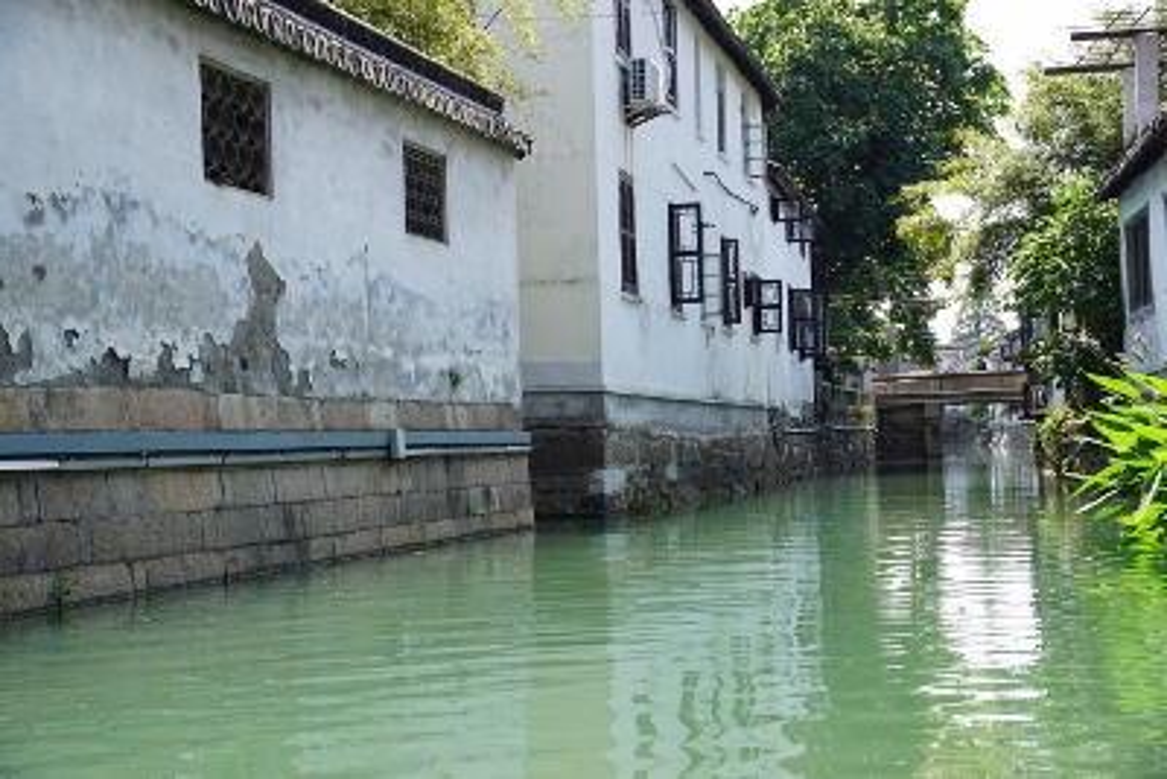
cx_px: 584
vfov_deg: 22.6
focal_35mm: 60
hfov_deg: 33.4
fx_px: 1946
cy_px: 390
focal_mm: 40
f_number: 7.1
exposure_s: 1/125
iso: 100
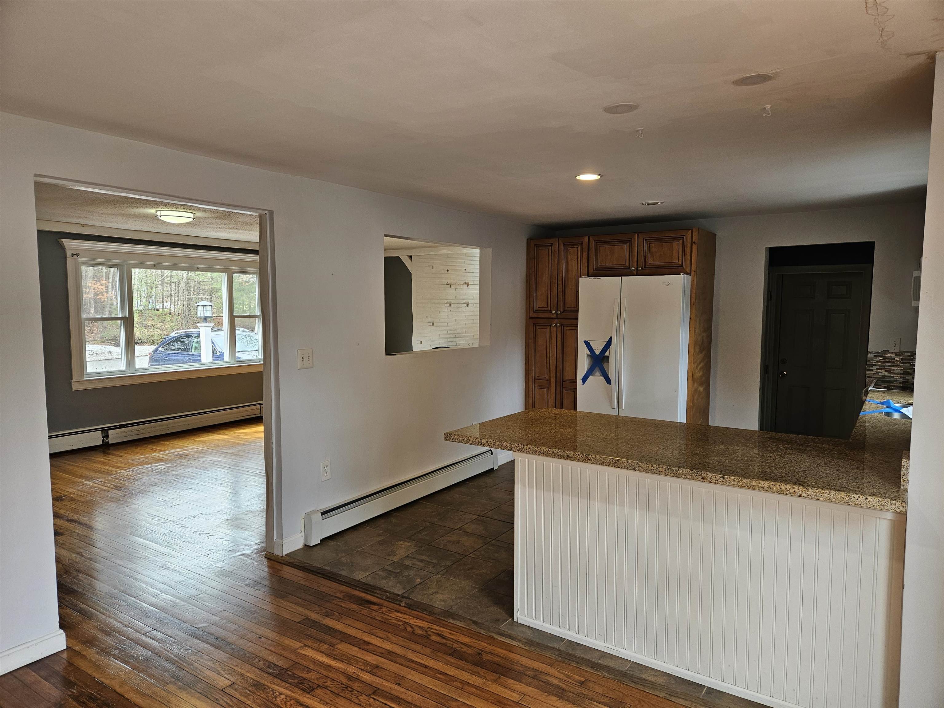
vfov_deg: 58.9
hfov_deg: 73.9
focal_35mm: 23
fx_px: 627
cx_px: 472
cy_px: 354
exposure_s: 1/120
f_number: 1.8
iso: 100
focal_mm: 5.4
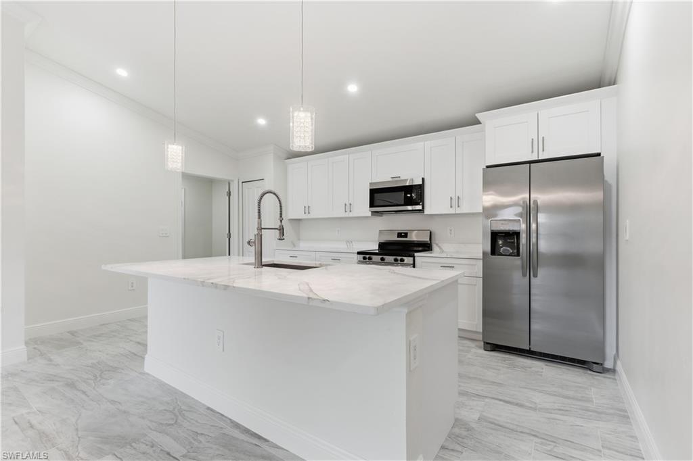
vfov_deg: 73.7
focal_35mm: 16
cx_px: 346
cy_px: 230
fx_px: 308
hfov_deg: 96.8
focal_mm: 16
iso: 200
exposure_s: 1/40
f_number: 8
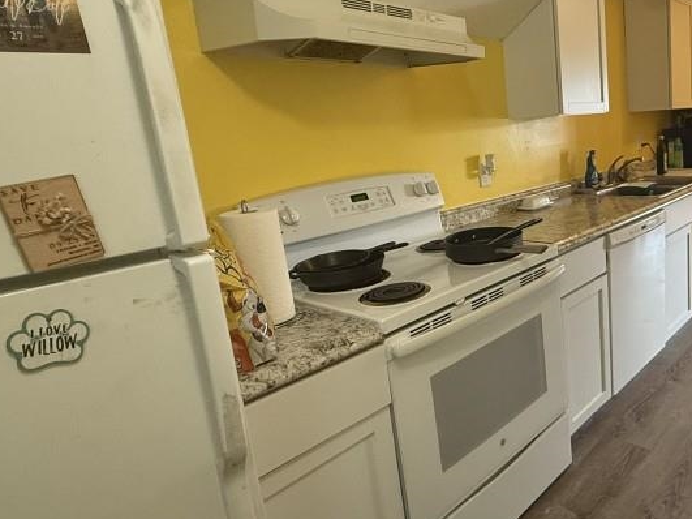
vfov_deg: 51.3
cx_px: 571
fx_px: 540
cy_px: 235
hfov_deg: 59.3
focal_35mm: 27
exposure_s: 1/60
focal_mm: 2.22
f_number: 2.2
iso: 320
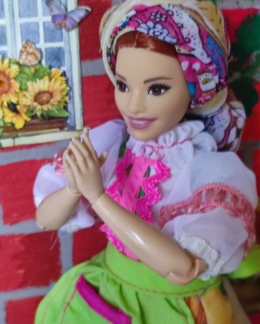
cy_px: 143
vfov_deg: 57.0
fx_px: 298
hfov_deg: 47.1
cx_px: 120
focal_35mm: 31
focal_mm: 4.7
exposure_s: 1/33
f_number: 1.79
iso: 1477
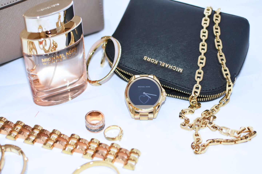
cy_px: 87
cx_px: 131
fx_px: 382
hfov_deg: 37.9
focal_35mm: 52
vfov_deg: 25.8
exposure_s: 1/60
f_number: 2.8
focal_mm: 35
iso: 800
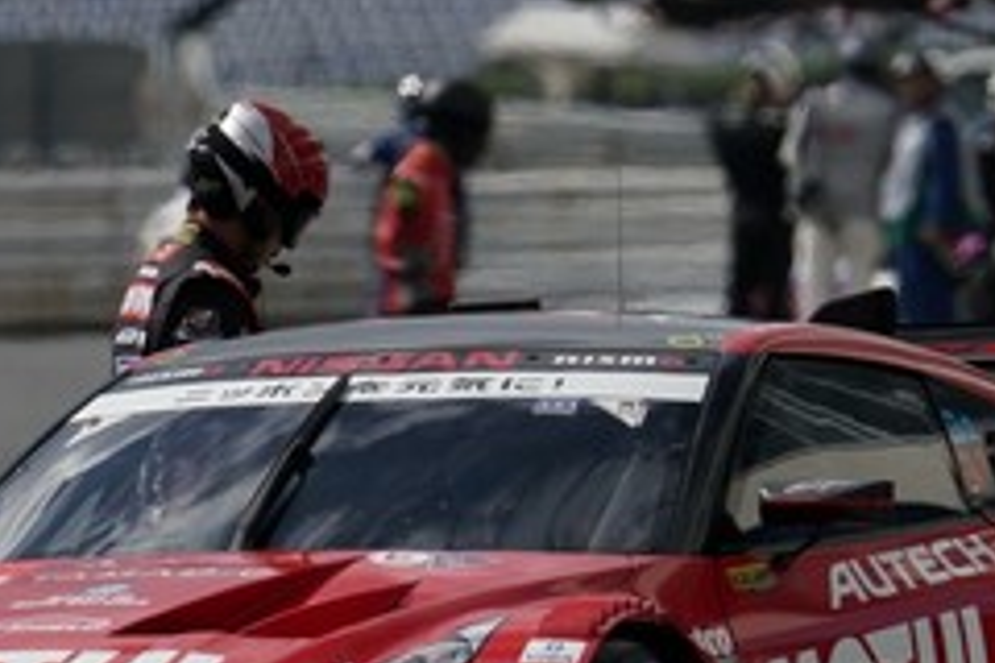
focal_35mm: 1802
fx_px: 49801
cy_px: 178
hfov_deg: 1.1
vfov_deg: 0.8
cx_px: -174
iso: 200
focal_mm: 600
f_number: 11
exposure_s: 1/800
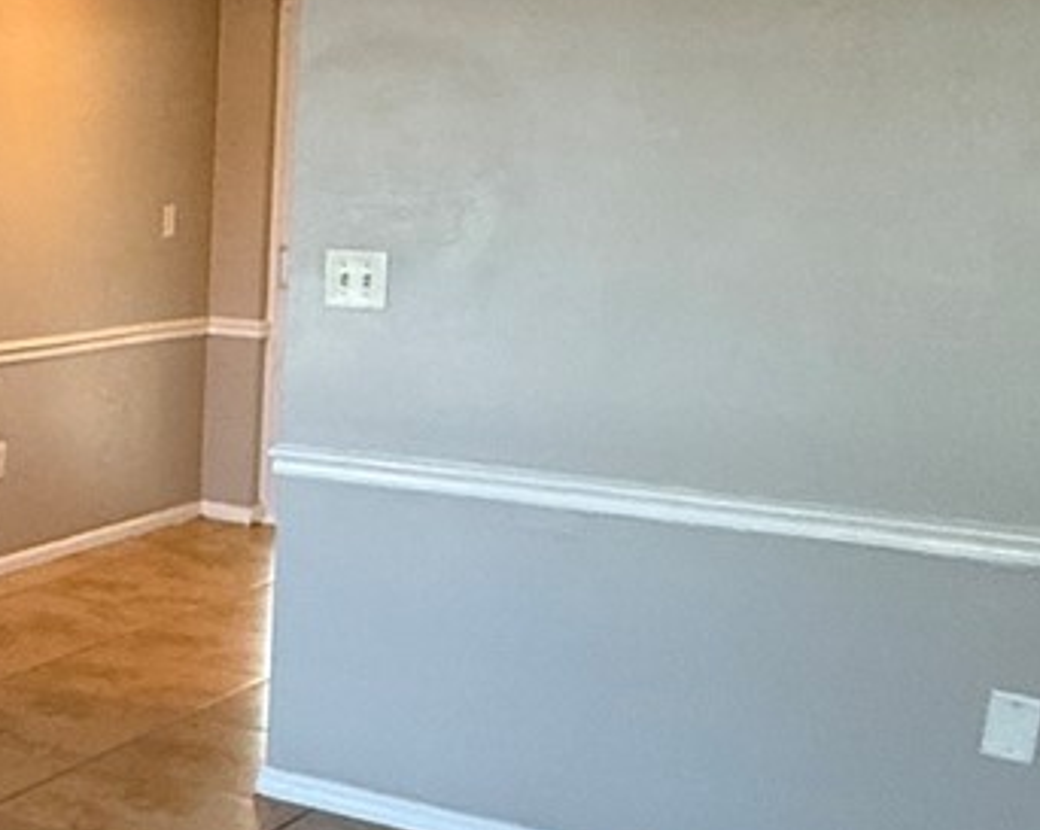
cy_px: 316
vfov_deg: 23.8
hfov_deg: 24.2
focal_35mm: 64
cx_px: -459
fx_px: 1968
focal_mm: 2.22
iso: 250
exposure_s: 1/120
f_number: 2.2
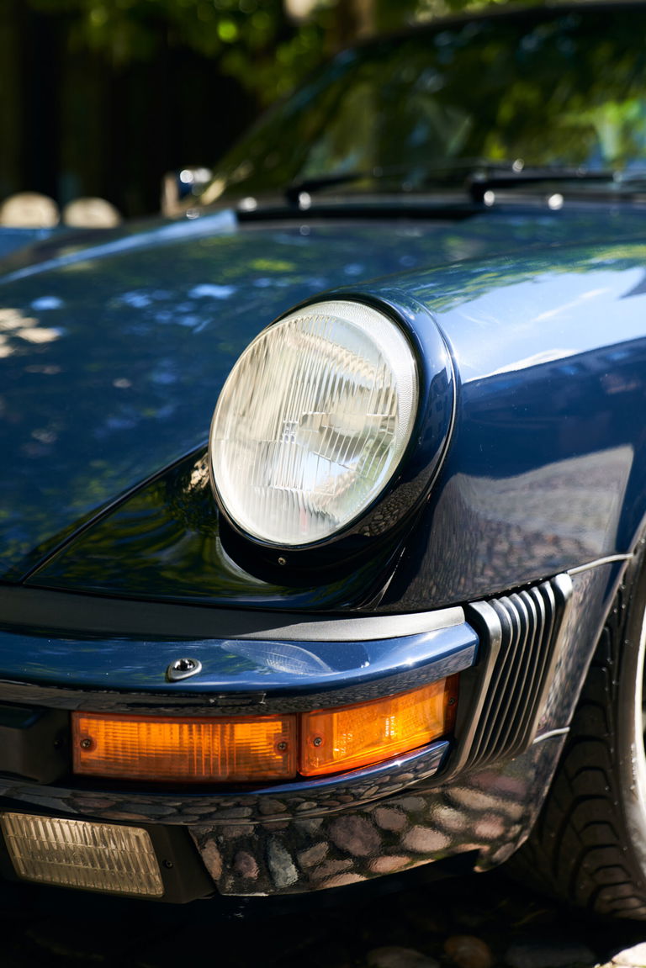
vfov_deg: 37.5
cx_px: 323
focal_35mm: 53
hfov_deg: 25.5
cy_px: 484
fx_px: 1426
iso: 250
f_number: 2.8
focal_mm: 53
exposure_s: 1/1250
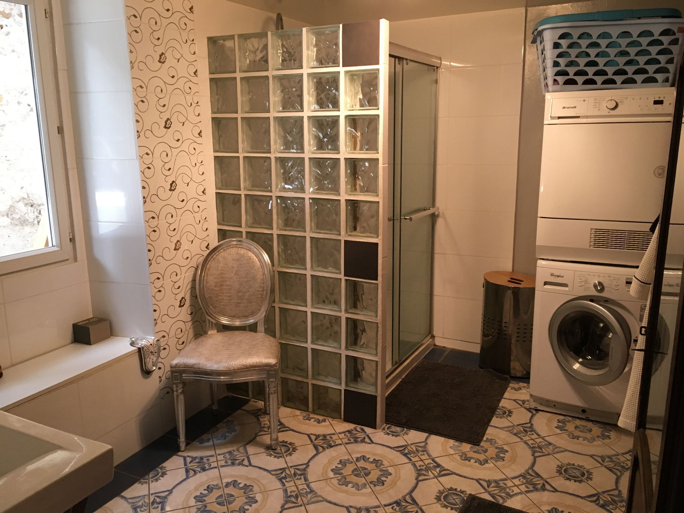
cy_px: 256
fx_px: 573
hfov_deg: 61.7
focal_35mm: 29
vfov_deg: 48.2
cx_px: 342
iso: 200
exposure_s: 1/33
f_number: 2.2
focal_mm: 4.15
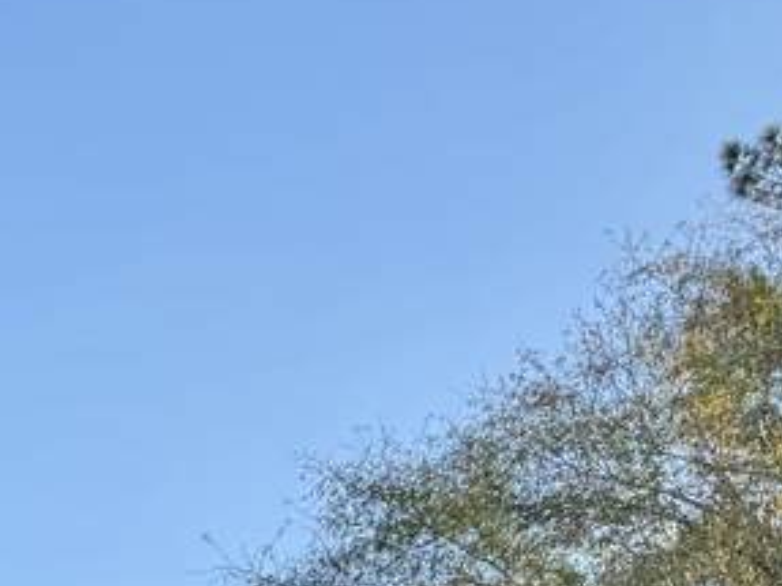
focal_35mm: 107
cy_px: 1180
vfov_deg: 12.2
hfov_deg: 14.5
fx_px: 2416
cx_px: -883
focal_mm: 6.76
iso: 80
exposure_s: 1/287
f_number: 1.78
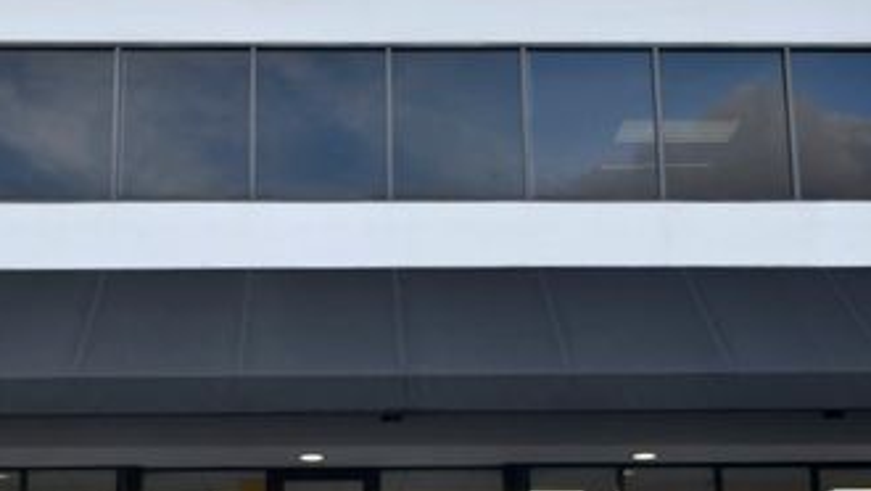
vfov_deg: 18.5
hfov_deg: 32.2
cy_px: 358
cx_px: 327
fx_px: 1502
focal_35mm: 65
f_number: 6.3
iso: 400
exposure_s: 1/250
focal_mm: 32
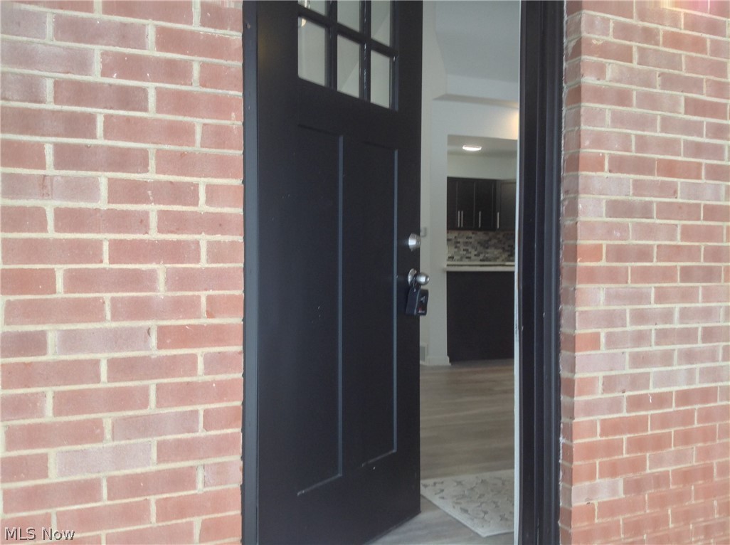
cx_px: 365
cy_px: 272
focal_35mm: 35
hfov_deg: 52.7
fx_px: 737
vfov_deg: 40.6
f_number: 2.4
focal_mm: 4.28
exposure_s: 1/30
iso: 64
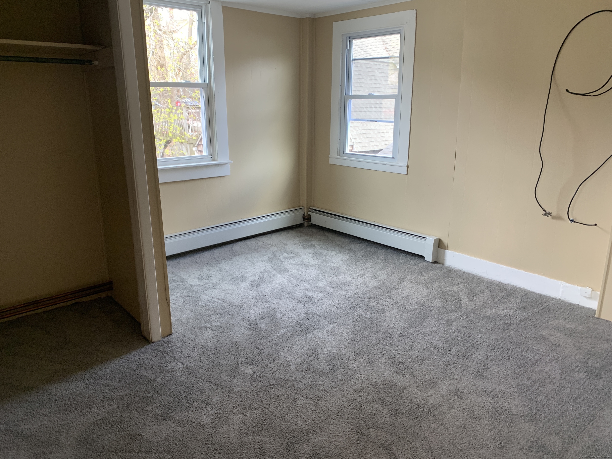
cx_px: 306
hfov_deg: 67.3
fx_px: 460
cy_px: 230
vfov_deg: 53.1
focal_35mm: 26
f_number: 1.8
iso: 100
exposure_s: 1/66
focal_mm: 4.25
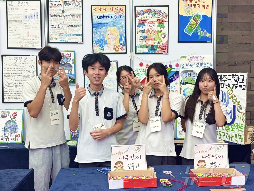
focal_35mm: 26
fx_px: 191
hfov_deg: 67.3
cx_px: 127
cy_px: 96
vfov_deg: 53.1
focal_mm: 5.96
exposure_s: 1/120
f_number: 1.6
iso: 100
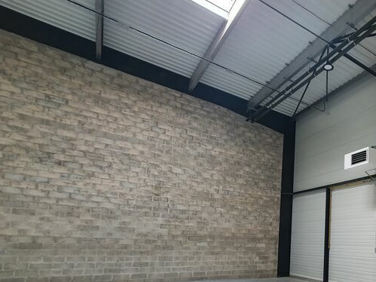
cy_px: 216
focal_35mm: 25
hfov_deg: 61.4
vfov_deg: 52.1
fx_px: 271
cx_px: 319
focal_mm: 1.8
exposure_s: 1/60
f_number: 2.2
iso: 80
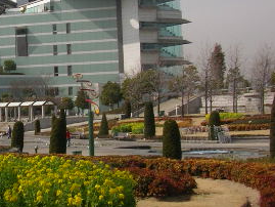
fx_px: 699
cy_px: 65
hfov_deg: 21.3
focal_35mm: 88
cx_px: -15
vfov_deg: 16.7
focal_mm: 5.7
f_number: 2.8
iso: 50
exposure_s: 1/400
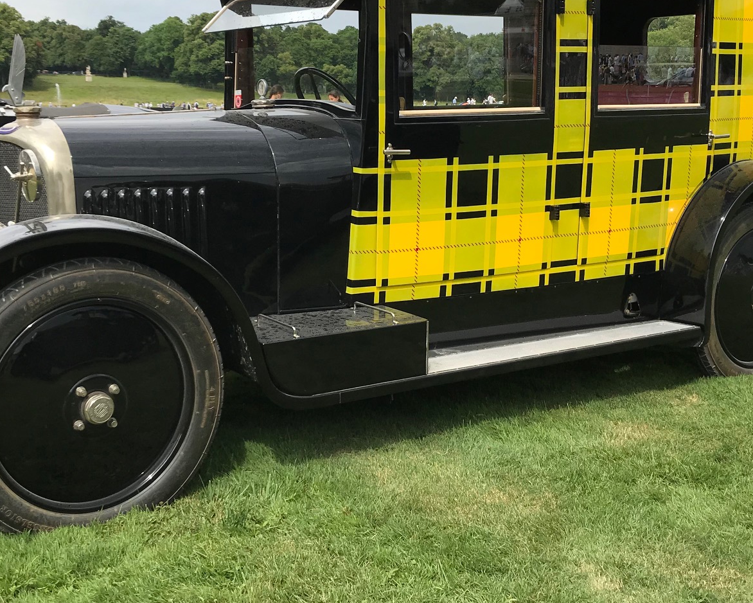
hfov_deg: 39.5
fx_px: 1048
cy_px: 235
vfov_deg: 32.0
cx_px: 345
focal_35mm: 47
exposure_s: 1/1153
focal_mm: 3.99
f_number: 1.8
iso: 20
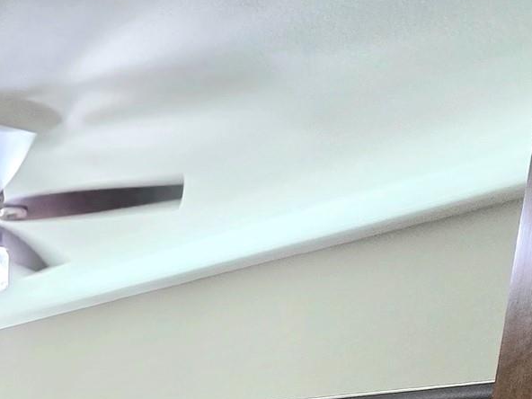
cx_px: -173
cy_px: 661
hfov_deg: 31.5
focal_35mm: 45
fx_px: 692
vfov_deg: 22.9
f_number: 2.2
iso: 640
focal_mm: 2.2
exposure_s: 1/60.2
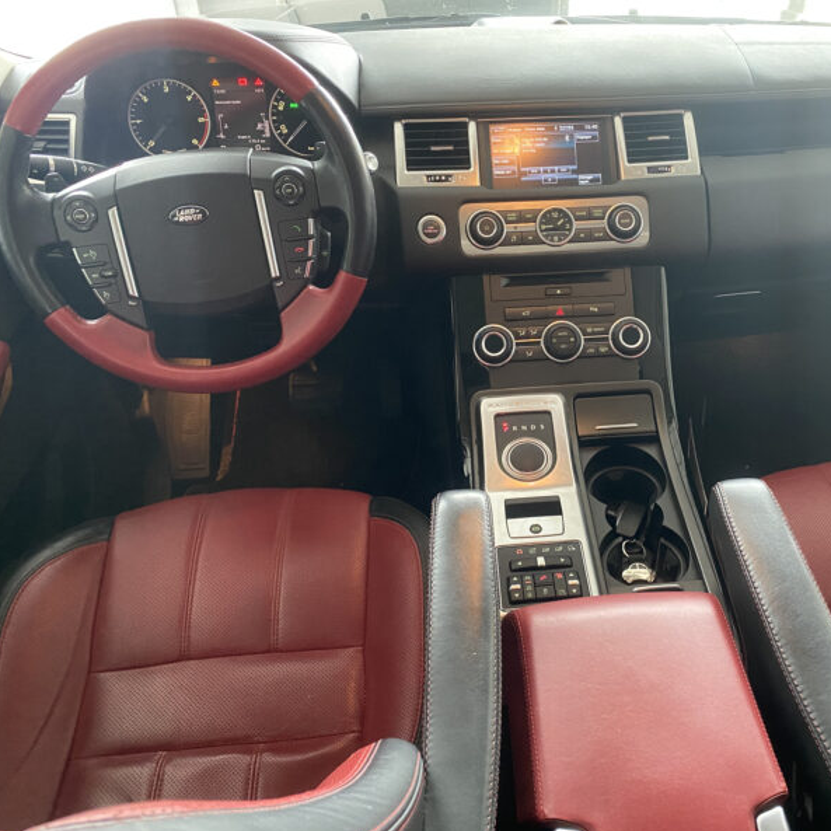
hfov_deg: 51.7
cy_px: 419
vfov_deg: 52.5
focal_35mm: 31
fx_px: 842
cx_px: 545
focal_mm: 4.25
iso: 500
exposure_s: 1/51
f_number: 1.8
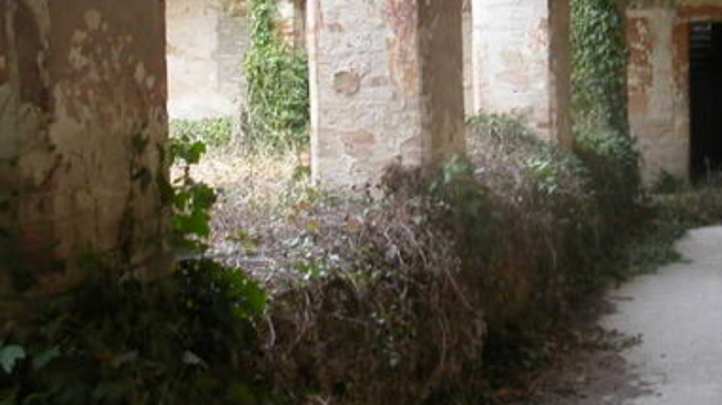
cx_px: 519
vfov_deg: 16.3
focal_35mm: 74
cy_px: 135
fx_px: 1416
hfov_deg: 28.3
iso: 100
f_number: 2.7
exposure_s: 1/62.3
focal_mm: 5.6
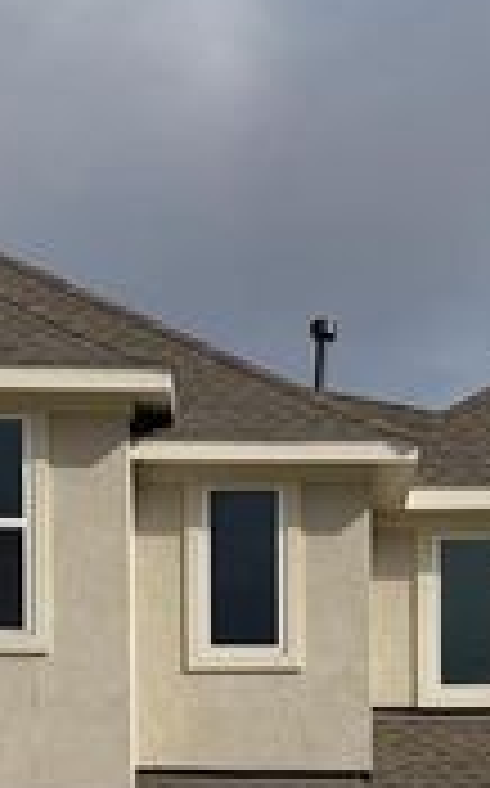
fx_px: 2078
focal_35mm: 97
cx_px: 279
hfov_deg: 13.4
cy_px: 1092
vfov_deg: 19.4
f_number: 1.78
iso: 80
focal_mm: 6.76
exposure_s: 1/9091
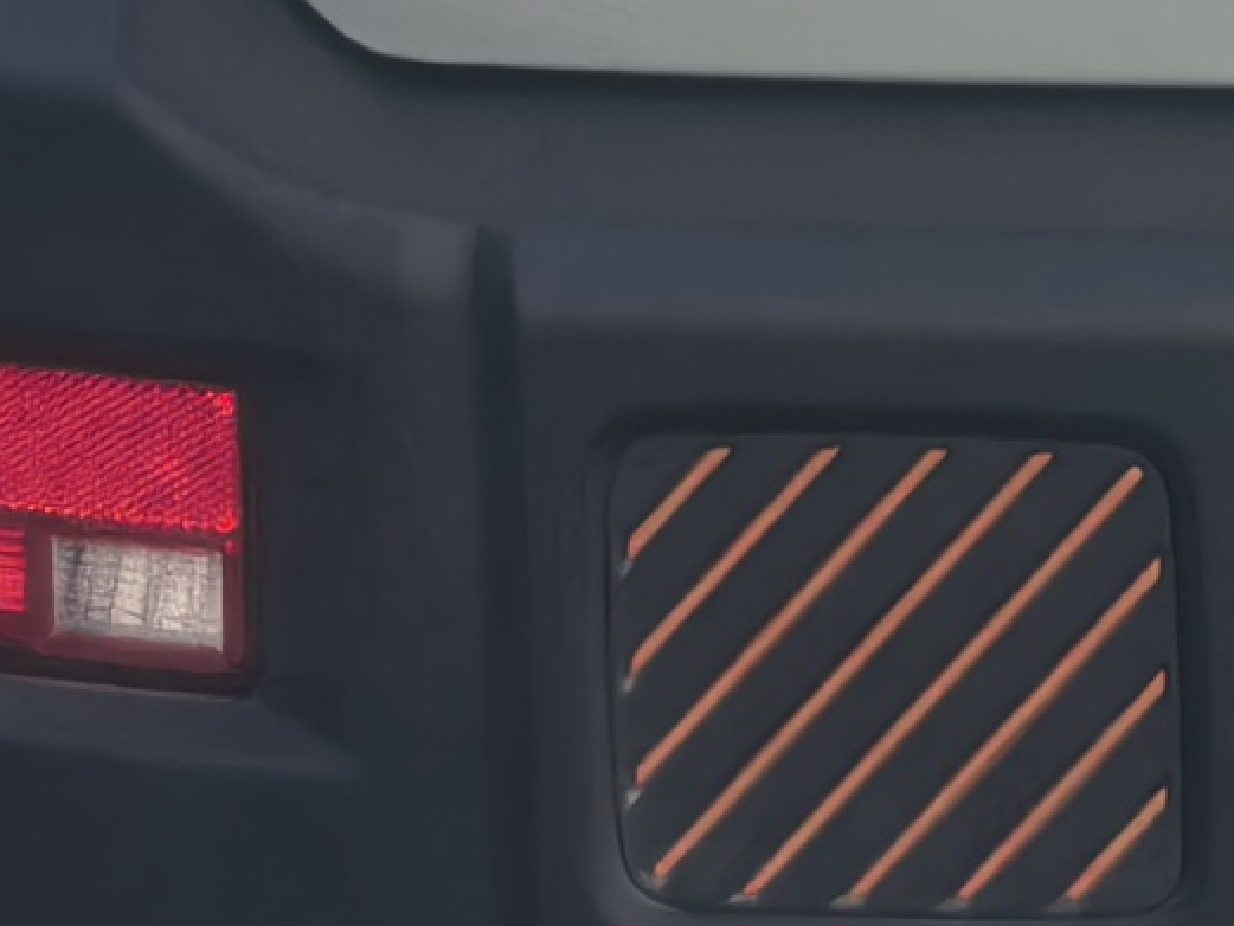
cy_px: -1132
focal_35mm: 393
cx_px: 3380
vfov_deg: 3.7
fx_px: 14013
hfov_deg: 4.9
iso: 100
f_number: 2
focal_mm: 5.75
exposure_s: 1/1117
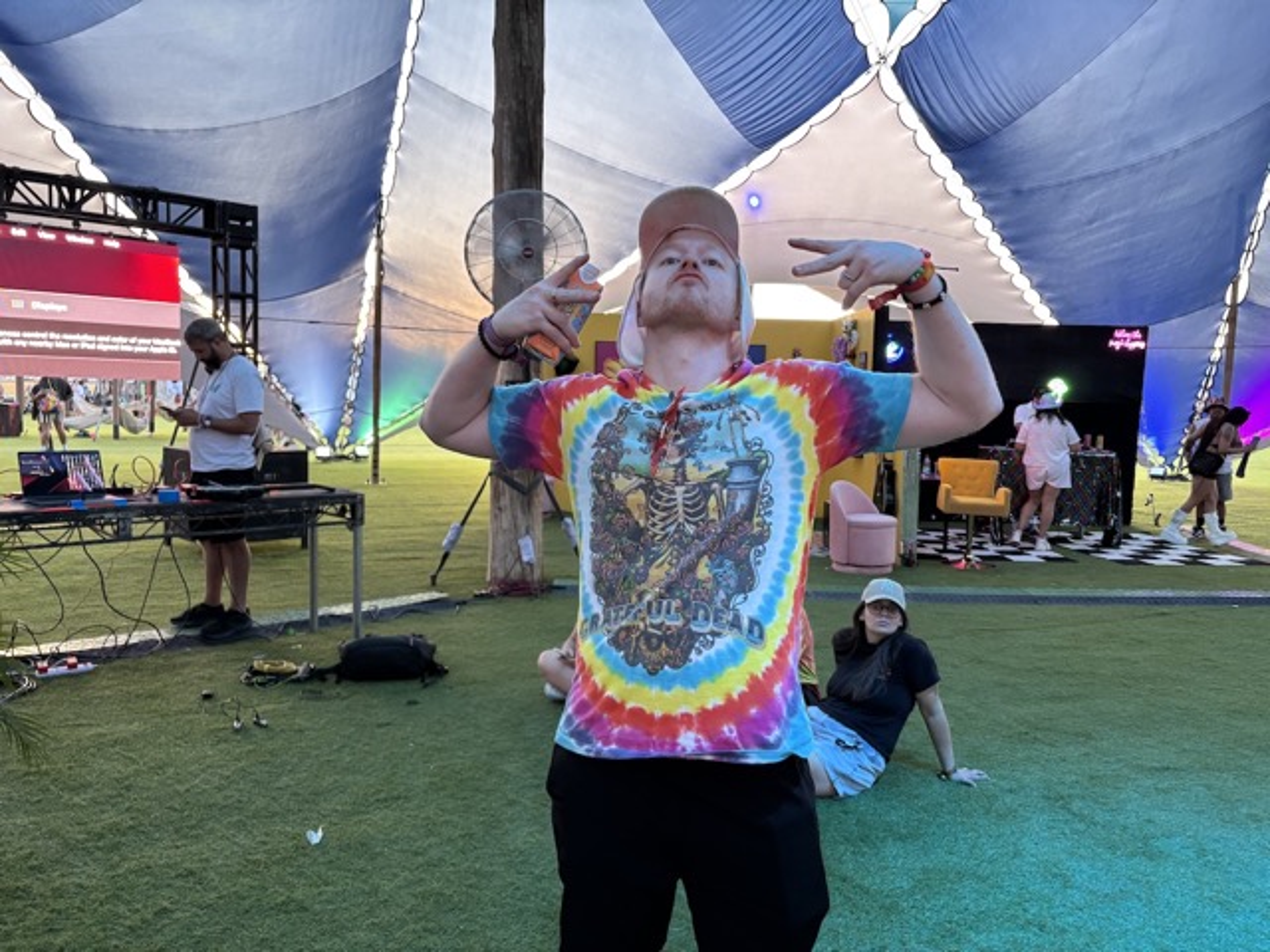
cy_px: 476
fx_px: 954
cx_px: 635
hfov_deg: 67.3
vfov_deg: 53.1
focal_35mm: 26
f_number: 1.6
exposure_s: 1/60
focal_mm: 5.96
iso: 250
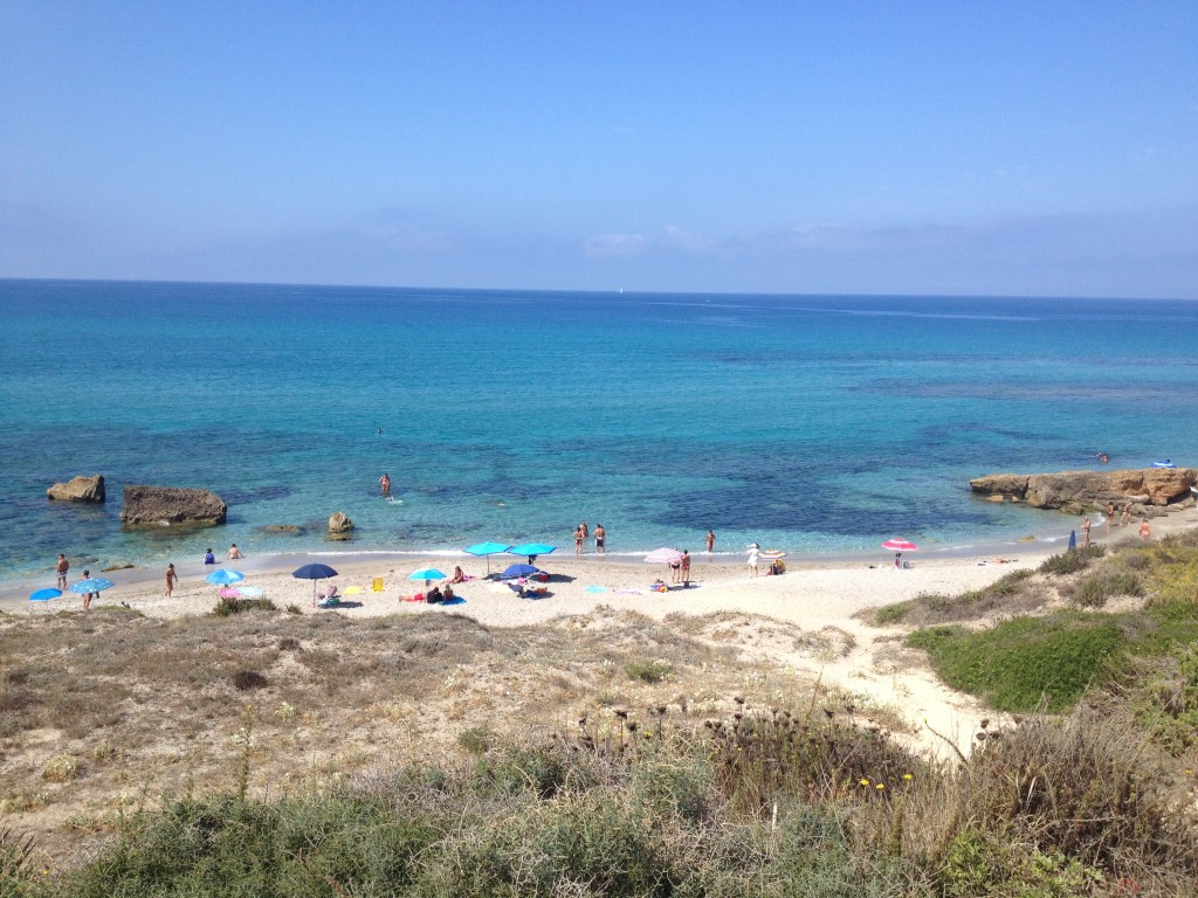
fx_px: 1211
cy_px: 449
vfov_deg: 40.7
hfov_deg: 52.6
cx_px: 599
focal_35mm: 35
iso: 50
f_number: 2.4
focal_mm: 4.28
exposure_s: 1/1783
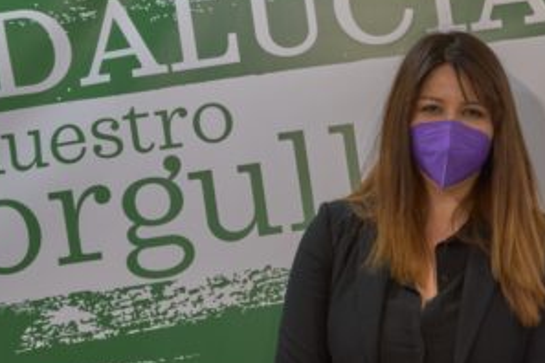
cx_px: 657
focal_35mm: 83
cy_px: 327
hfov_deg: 22.5
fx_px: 1256
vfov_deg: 16.2
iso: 1000
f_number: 3.2
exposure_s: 1/125
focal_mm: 21.4
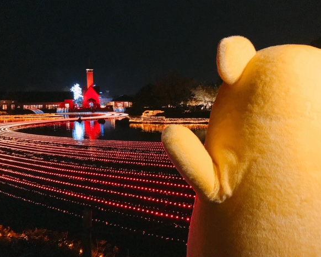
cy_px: 130
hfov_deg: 58.8
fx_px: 285
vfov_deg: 48.5
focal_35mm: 30
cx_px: 168
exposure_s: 1/15
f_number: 1.8
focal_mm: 3.99
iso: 250
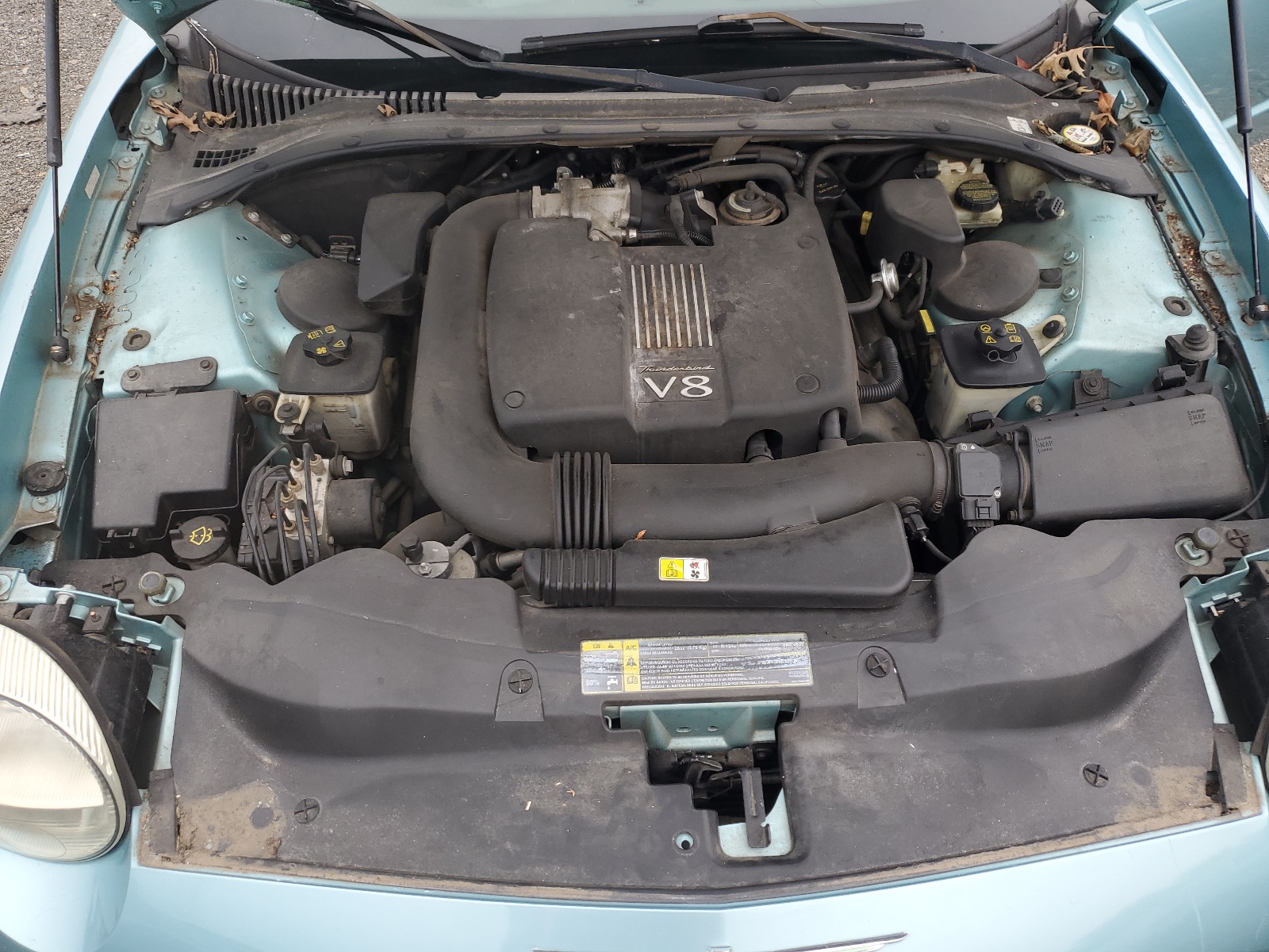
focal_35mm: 26
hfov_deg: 67.3
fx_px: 953
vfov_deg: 53.1
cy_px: 476
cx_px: 634
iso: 50
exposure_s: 1/139
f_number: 1.5
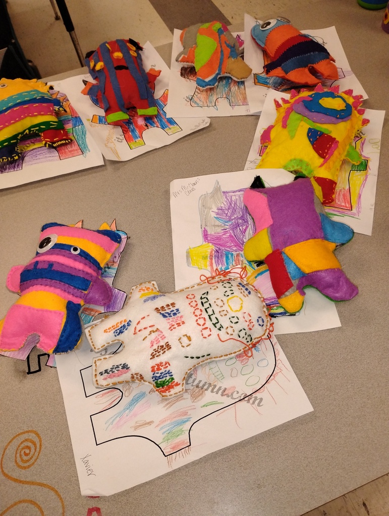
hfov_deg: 49.9
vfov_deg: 63.4
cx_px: 194
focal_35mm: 28
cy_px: 258
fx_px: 418
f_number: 1.8
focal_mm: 4.26
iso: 1013
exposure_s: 1/120
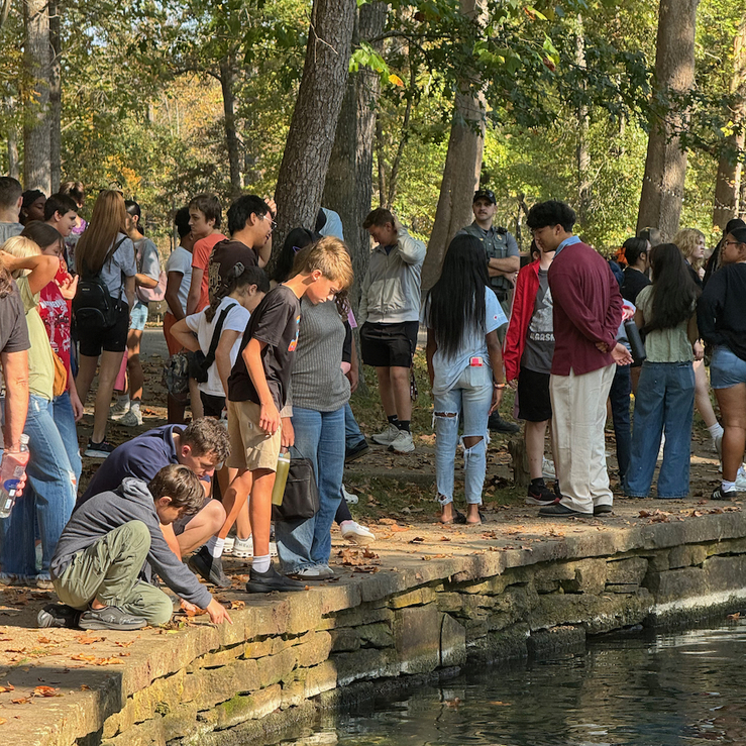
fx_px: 3584
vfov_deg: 11.9
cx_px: 368
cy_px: 496
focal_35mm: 147
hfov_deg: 11.9
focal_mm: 15.66
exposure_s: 1/143
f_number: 2.8
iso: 50
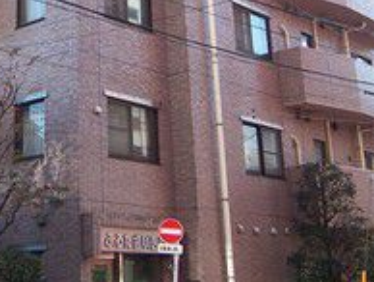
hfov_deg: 26.7
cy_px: -12
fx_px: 768
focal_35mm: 71
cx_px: 58
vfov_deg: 20.0
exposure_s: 1/200
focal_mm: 3.8
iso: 64
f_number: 2.8
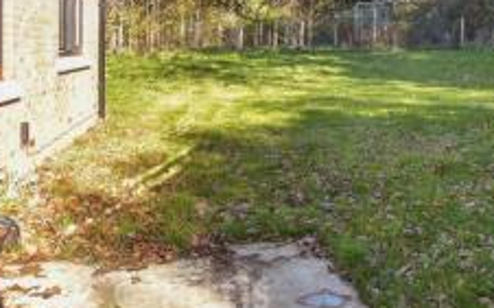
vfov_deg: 27.9
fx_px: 606
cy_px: 56
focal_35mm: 45
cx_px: 452
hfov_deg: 40.7
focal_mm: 14
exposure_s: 1/40
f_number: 8
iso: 160
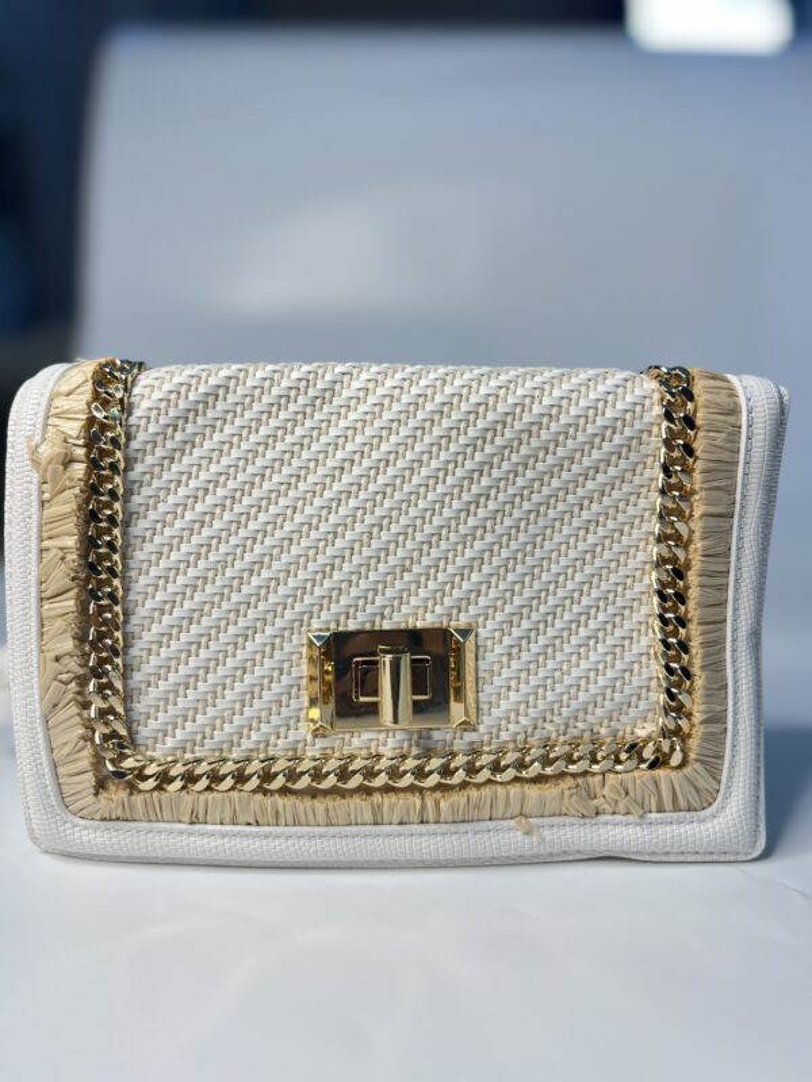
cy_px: 541
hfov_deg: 53.1
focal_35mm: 26
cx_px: 406
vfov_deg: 67.3
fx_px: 813
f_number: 1.5
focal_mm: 5.7
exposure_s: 1/104
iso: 50
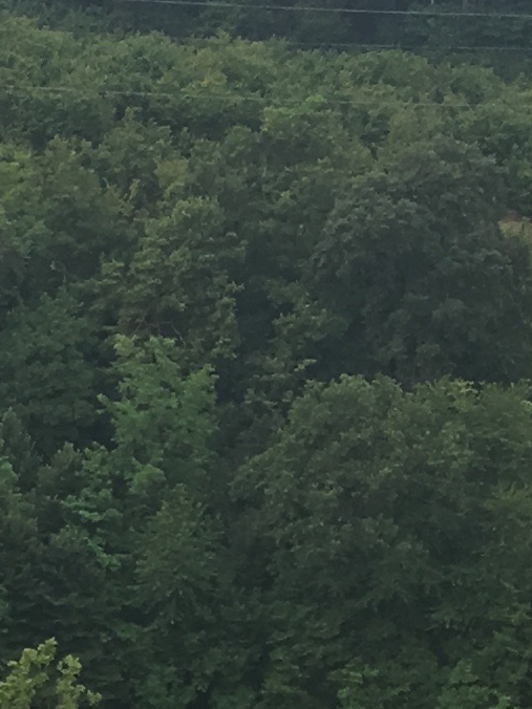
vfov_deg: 10.9
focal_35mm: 173
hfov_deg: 8.5
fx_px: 3545
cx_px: 38
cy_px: 1162
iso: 25
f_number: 2.2
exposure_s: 1/705
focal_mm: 4.15
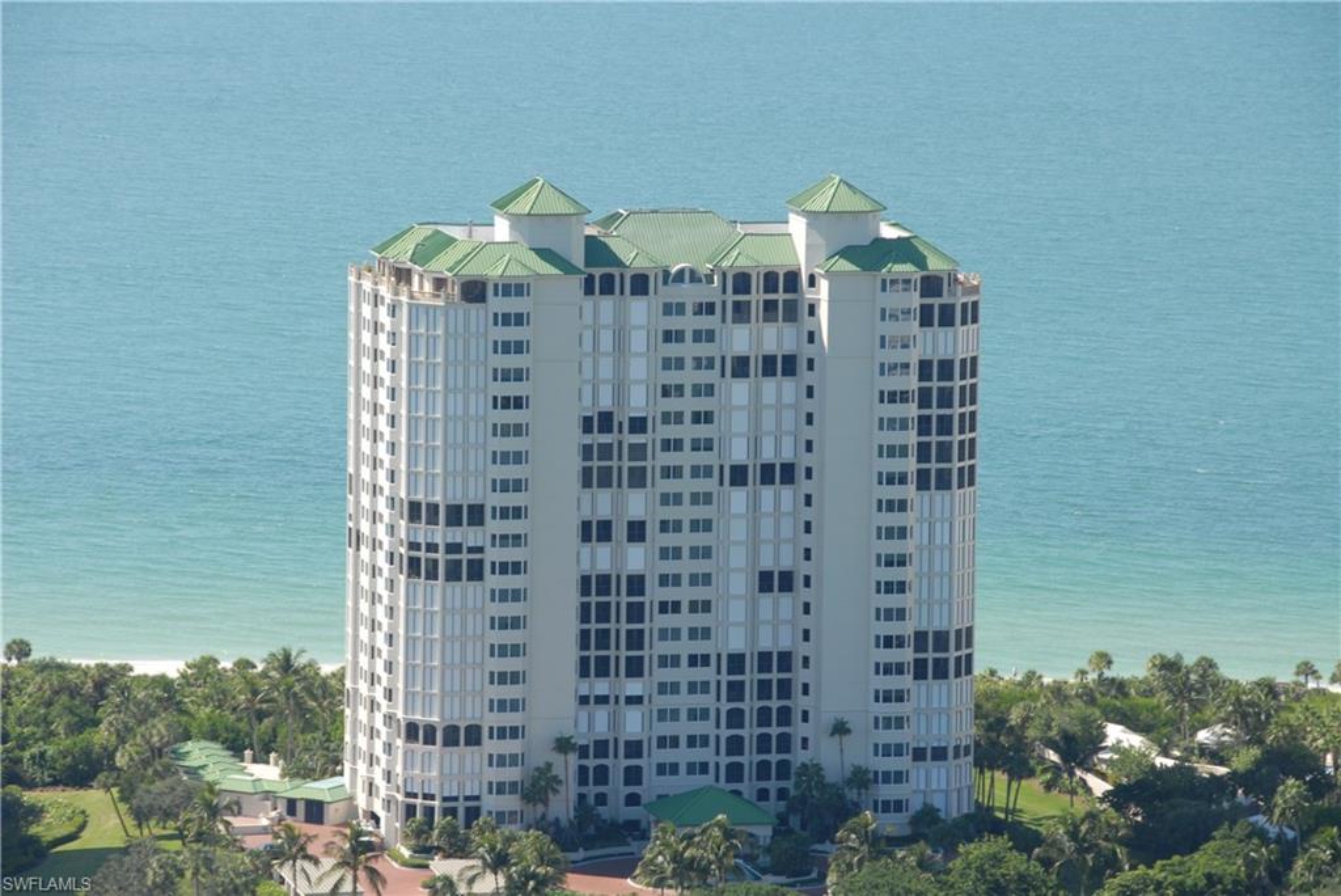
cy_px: 448
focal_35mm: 180
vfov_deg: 7.6
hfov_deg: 11.4
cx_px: 670
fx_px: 6709
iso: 200
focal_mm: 120
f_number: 8
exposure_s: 1/250
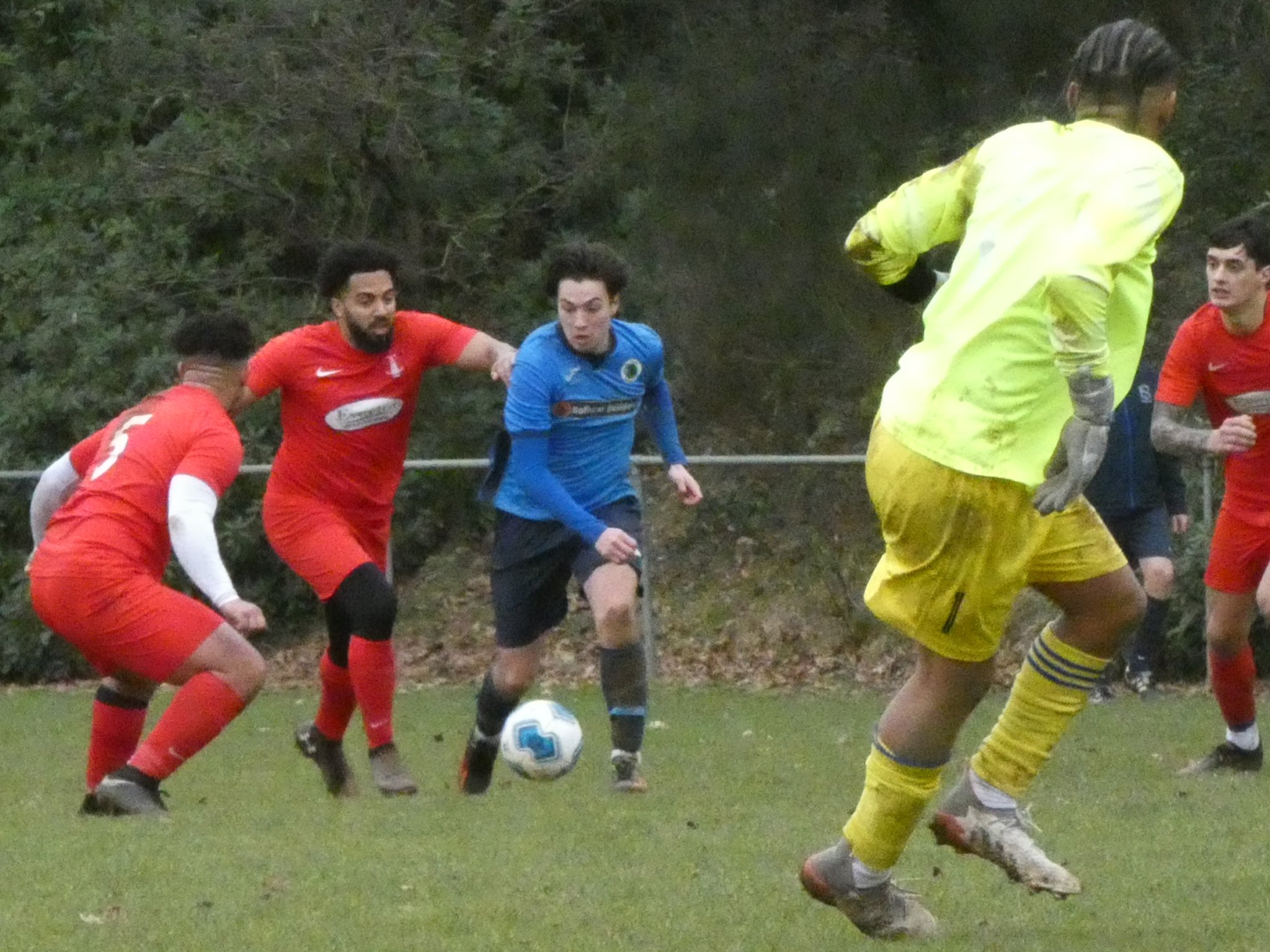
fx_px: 11704
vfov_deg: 4.7
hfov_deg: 6.2
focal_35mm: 319
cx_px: 635
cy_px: 476
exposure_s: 1/1000
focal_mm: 57.2
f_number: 5.6
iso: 3200
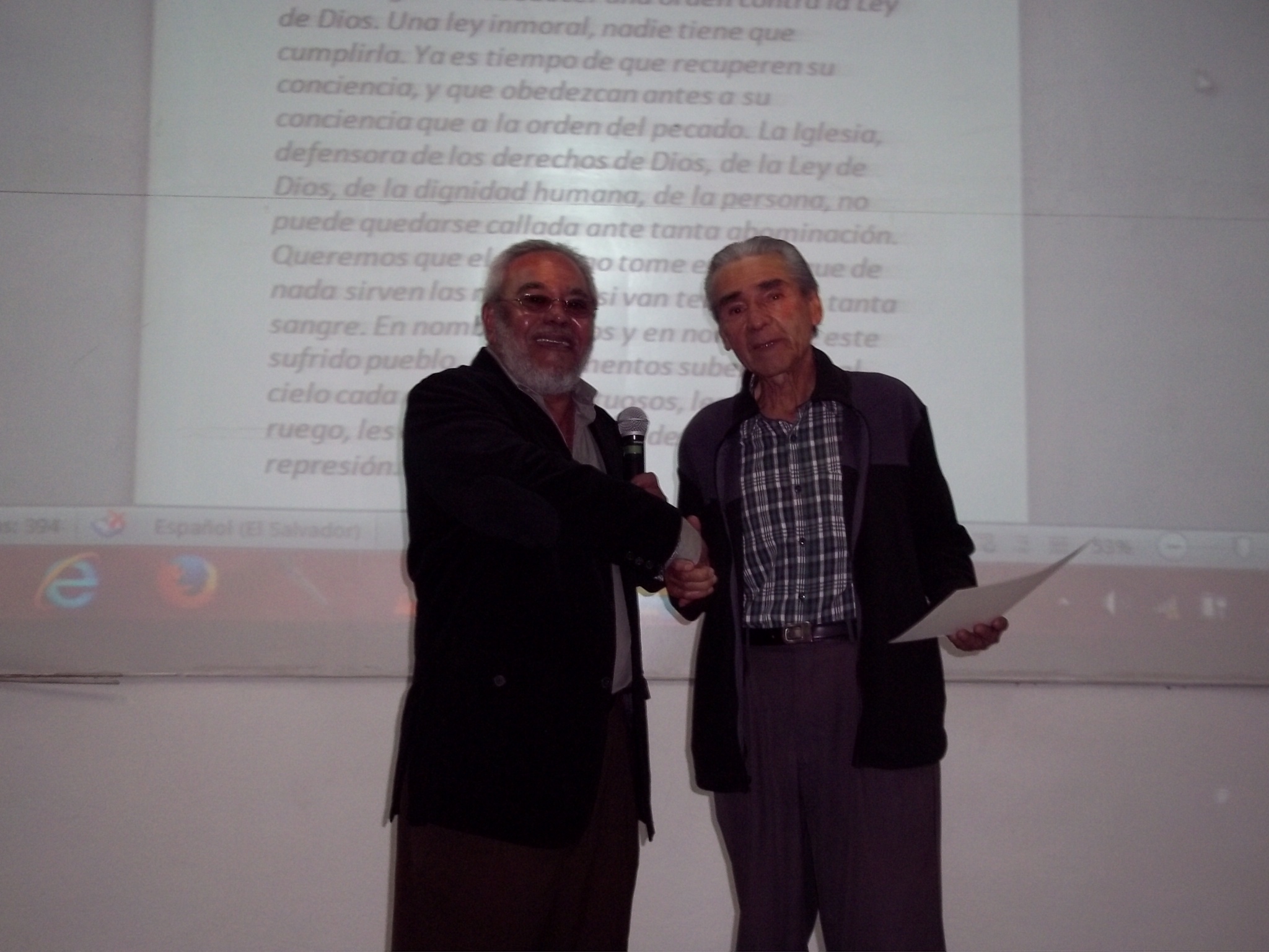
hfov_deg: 51.4
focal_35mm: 36
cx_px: 634
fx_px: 1320
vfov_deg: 39.7
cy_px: 476
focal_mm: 6.5
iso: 160
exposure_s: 1/30
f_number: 3.1
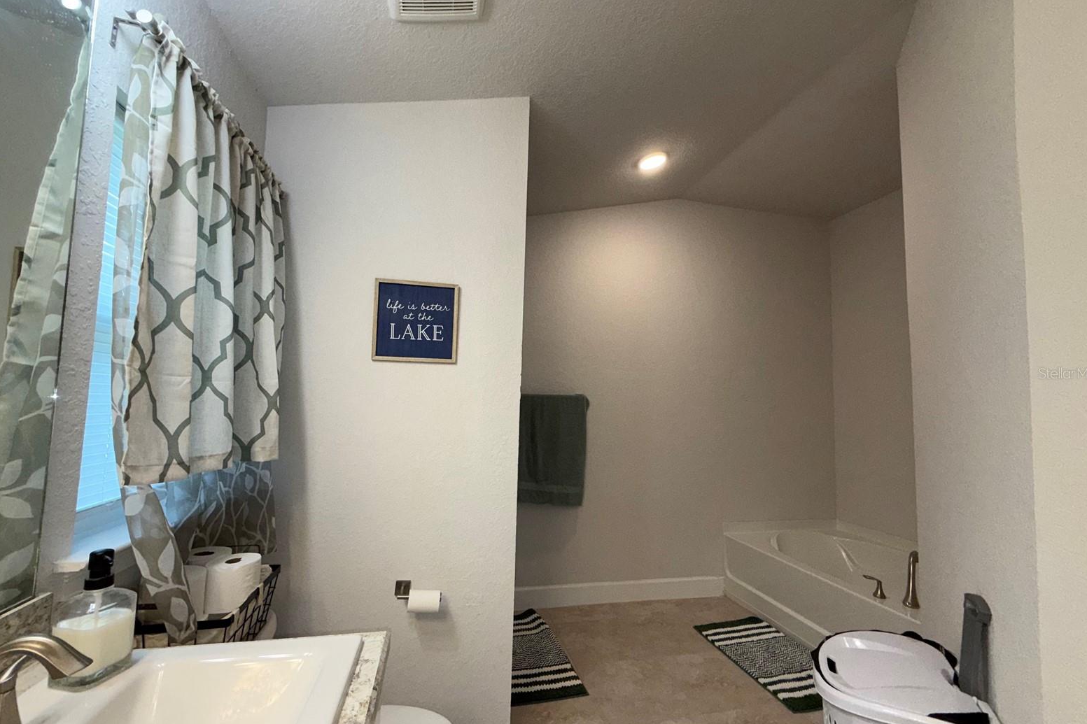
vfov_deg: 77.3
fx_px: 453
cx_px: 545
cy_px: 373
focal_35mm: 15
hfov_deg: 100.4
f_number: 2.2
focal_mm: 2.22
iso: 100
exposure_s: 1/120
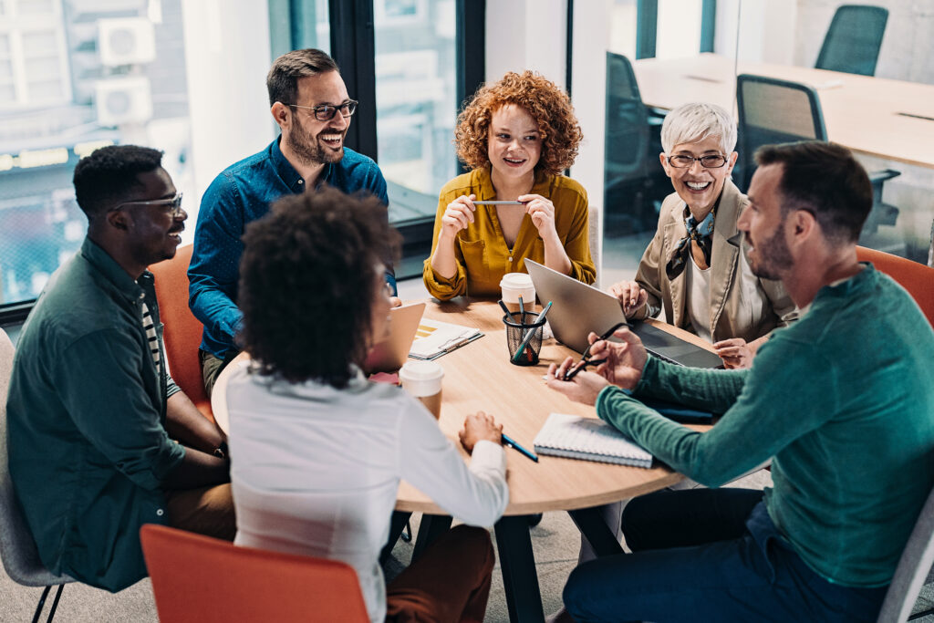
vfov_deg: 27.0
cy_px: 312
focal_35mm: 50
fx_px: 1297
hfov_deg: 39.6
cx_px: 467
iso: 1000
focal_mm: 50
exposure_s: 1/320
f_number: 1.8
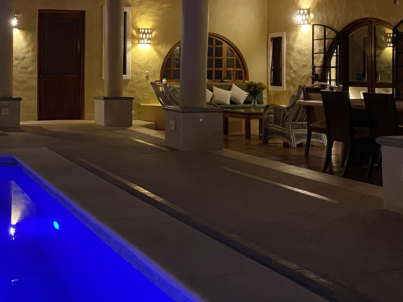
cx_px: 81
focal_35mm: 52
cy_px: 67
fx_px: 605
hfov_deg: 35.6
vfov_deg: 27.6
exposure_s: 1/30
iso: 800
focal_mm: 4.25
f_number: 1.8
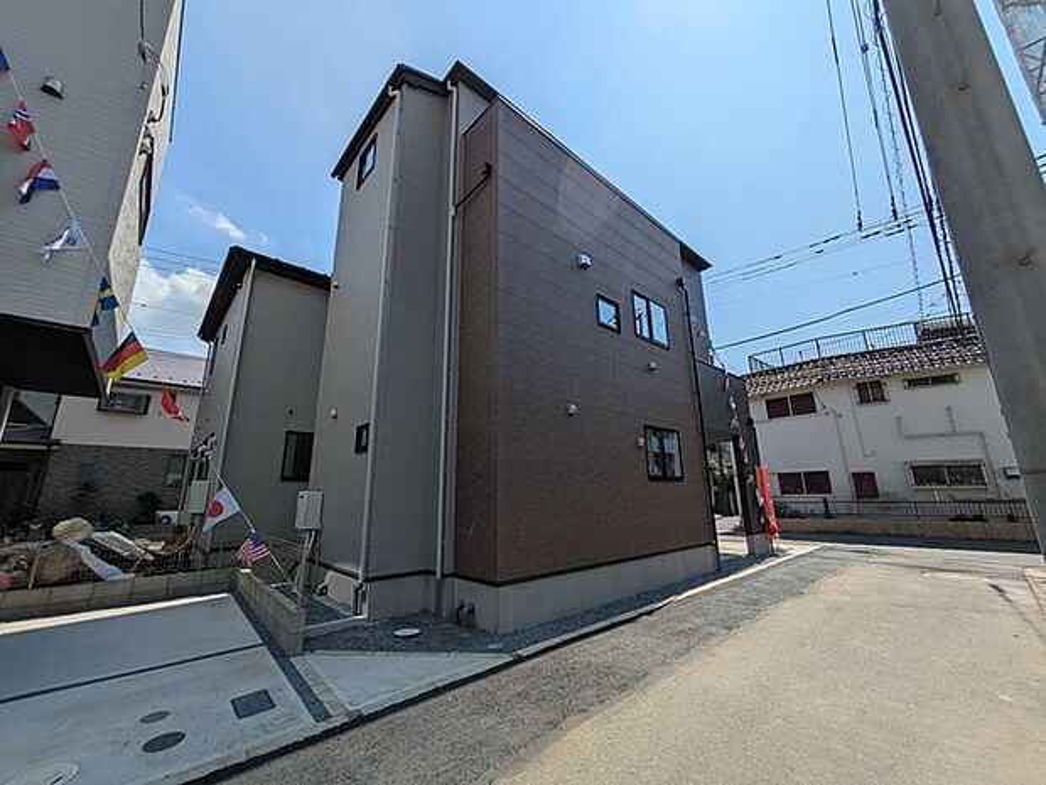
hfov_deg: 102.1
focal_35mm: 14
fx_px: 423
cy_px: 392
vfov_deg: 85.7
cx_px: 523
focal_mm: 1.83
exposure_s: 1/3436
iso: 51
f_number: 2.2
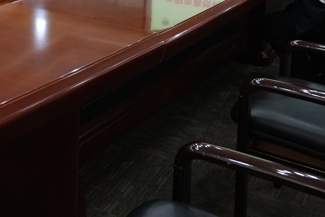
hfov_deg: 27.3
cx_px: 6
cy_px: -122
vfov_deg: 17.3
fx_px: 632
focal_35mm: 70
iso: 2500
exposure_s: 1/160
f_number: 4
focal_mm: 20
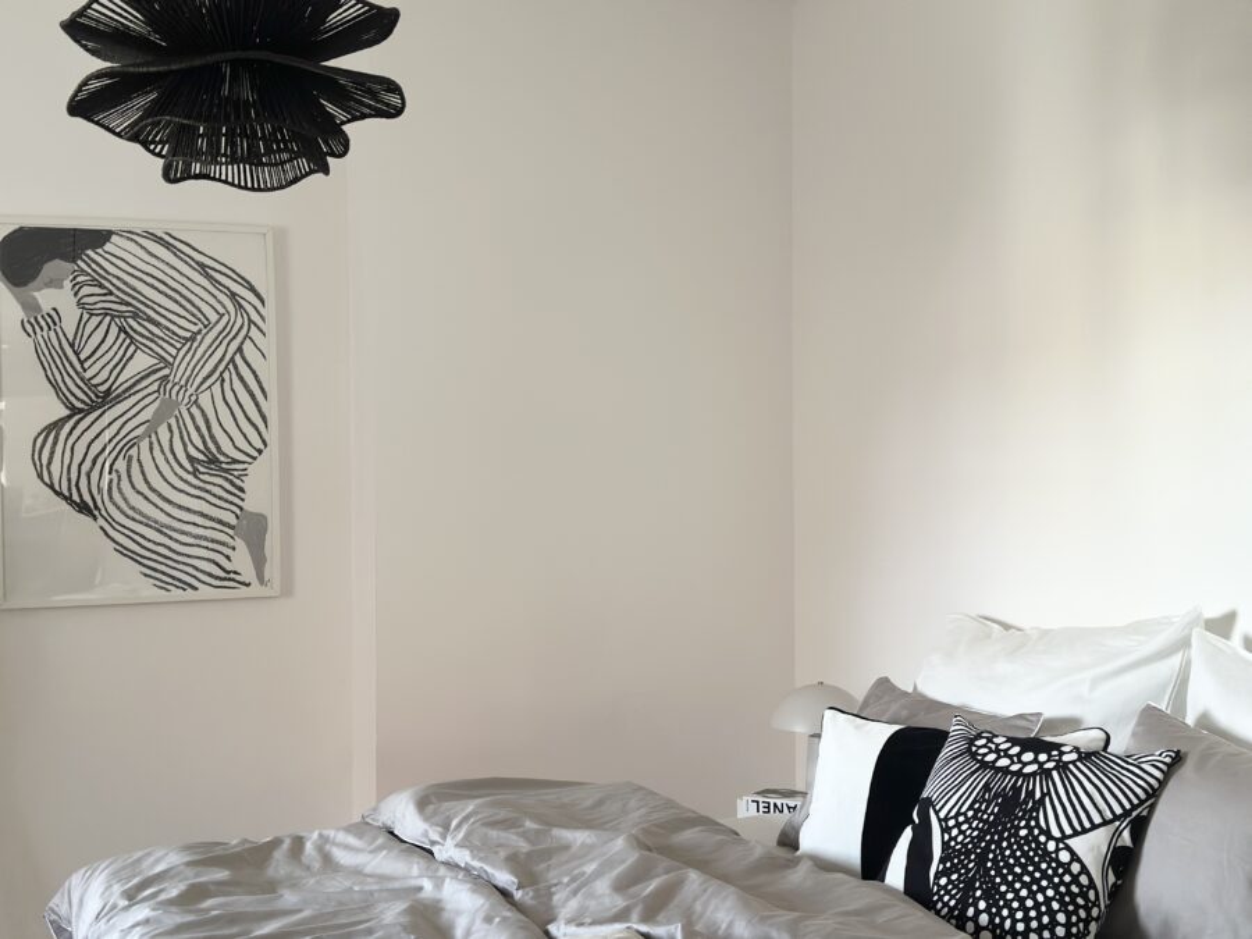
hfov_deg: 39.7
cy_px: 470
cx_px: 626
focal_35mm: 48
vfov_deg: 30.3
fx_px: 1736
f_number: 1.78
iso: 160
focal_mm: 6.86
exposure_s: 1/50
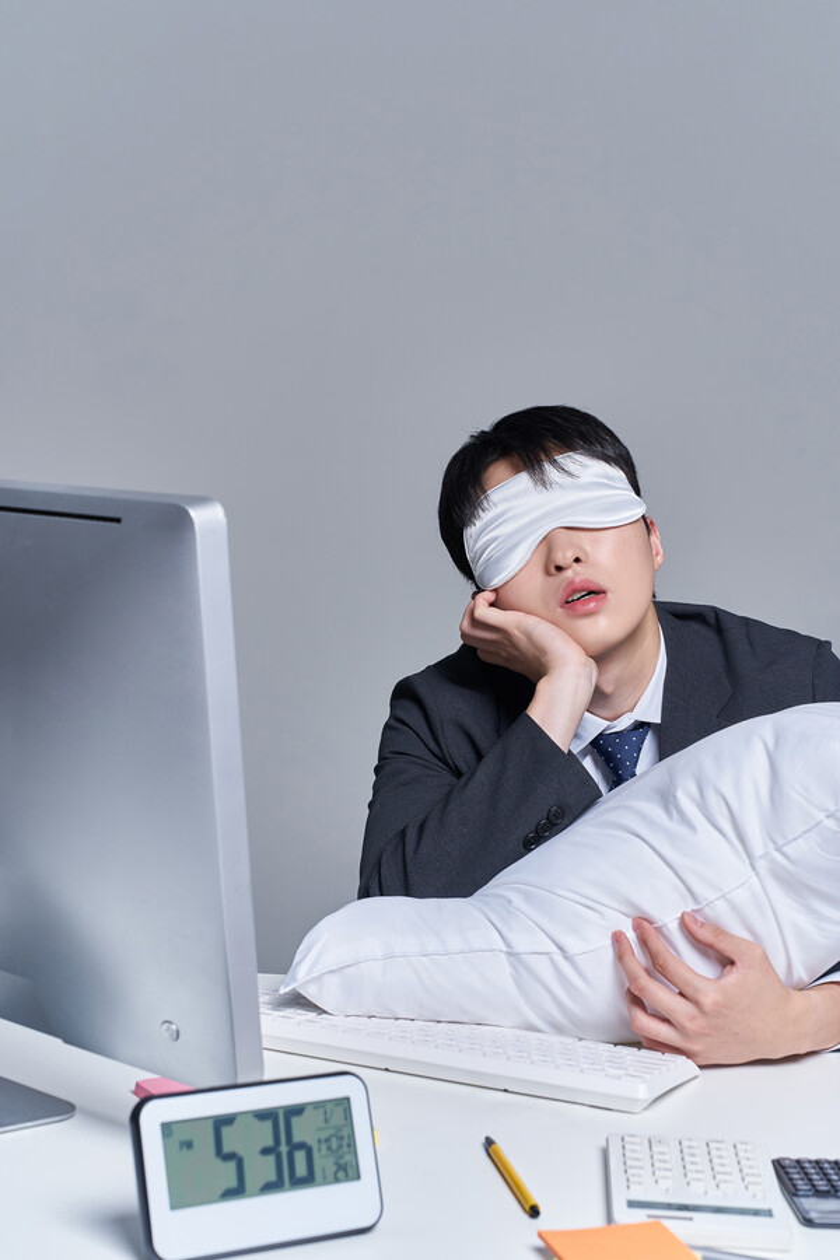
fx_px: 2135
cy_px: 630
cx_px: 420
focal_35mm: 61
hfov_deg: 22.3
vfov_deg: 32.9
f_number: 8
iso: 200
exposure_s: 1/160
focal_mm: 61
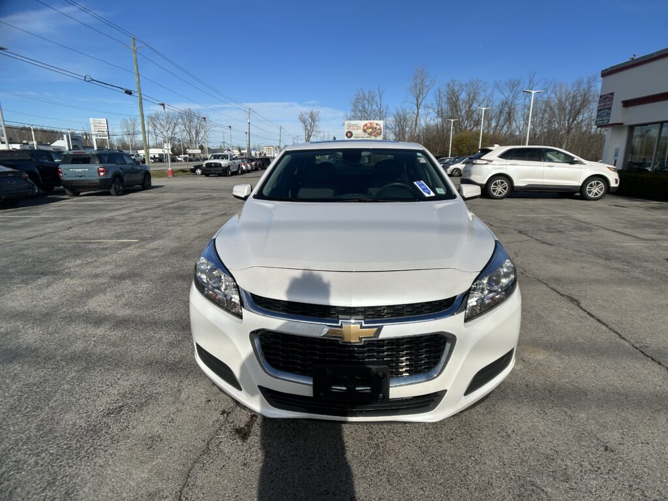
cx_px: 334
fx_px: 502
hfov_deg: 67.3
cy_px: 250
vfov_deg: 53.1
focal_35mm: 26
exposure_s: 1/5882
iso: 50
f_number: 1.5
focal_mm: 5.7
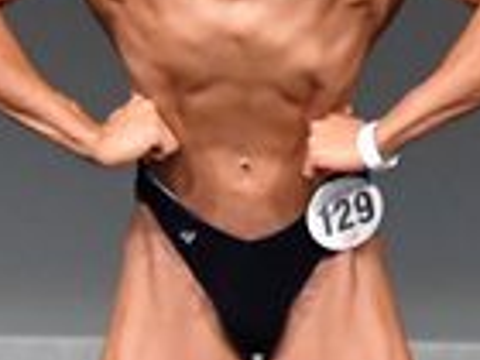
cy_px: 257
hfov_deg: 1.2
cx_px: -22
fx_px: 23199
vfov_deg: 0.9
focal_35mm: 1673
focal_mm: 210
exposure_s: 1/400
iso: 5000
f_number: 5.6
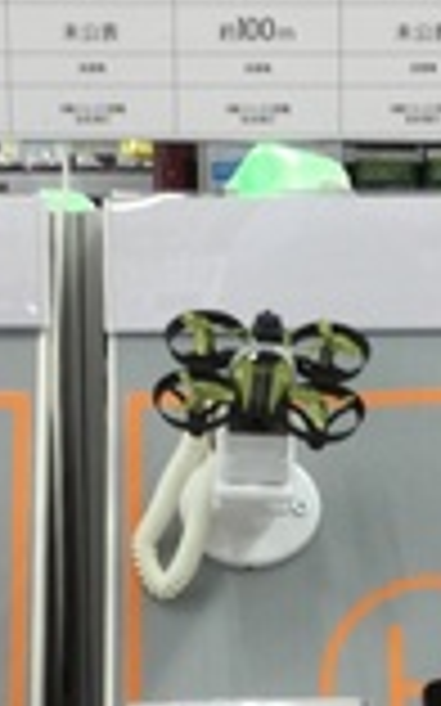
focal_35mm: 117
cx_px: 310
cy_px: 589
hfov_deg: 11.2
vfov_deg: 17.6
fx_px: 2252
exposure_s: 1/60
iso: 32
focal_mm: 3.3
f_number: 2.4
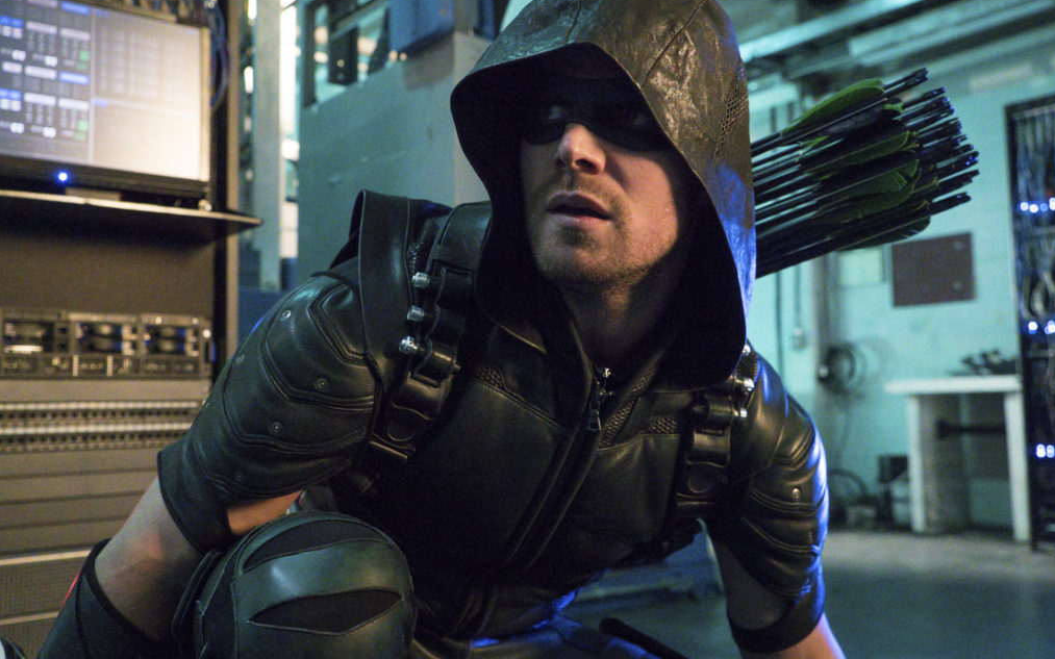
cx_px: 532
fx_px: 949
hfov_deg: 58.1
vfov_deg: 38.3
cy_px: 315
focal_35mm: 33
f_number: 5
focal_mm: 32
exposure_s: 1/100
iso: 20000
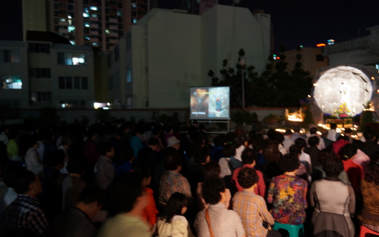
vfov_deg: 43.1
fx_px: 300
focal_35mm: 29
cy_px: 121
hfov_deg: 64.6
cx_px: 189
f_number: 4
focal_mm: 19
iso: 400
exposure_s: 1/2.5
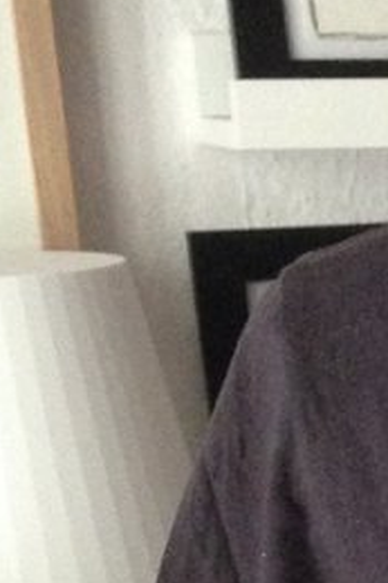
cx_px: 976
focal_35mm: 176
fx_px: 2849
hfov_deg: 7.2
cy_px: 1082
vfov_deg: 10.9
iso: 400
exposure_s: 1/17
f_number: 2.4
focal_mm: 4.12
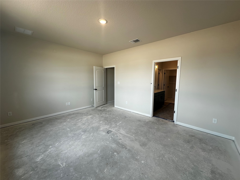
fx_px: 97
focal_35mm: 14
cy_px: 90
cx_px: 120
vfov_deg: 85.7
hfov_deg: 102.1
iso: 50
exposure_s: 1/120
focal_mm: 2.22
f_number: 2.2
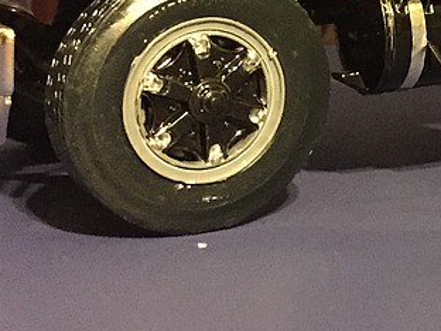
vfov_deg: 12.0
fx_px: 1516
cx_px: 670
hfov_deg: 15.3
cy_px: -119
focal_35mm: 119
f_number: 2.2
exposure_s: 1/15
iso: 800
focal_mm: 4.15
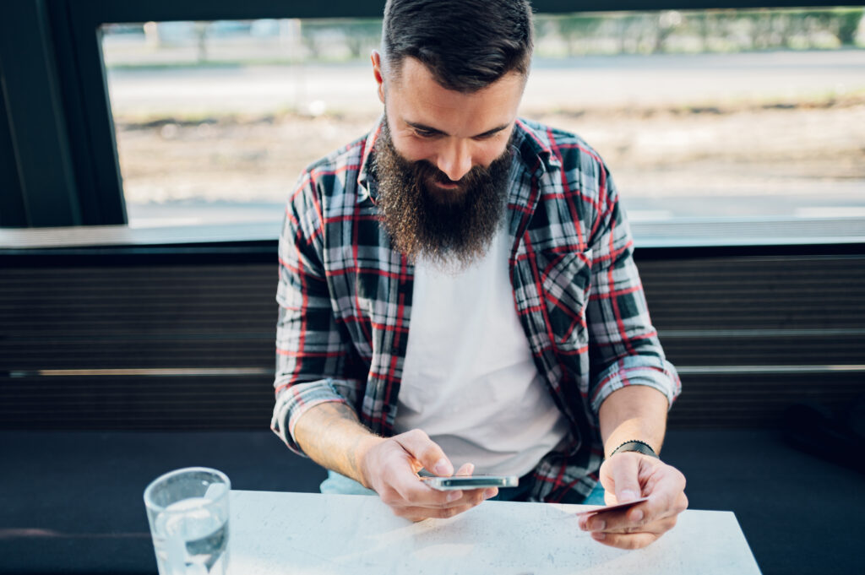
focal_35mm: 35
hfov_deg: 54.5
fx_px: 840
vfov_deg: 37.8
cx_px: 432
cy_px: 288
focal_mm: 35
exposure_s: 1/320
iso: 125
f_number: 1.8
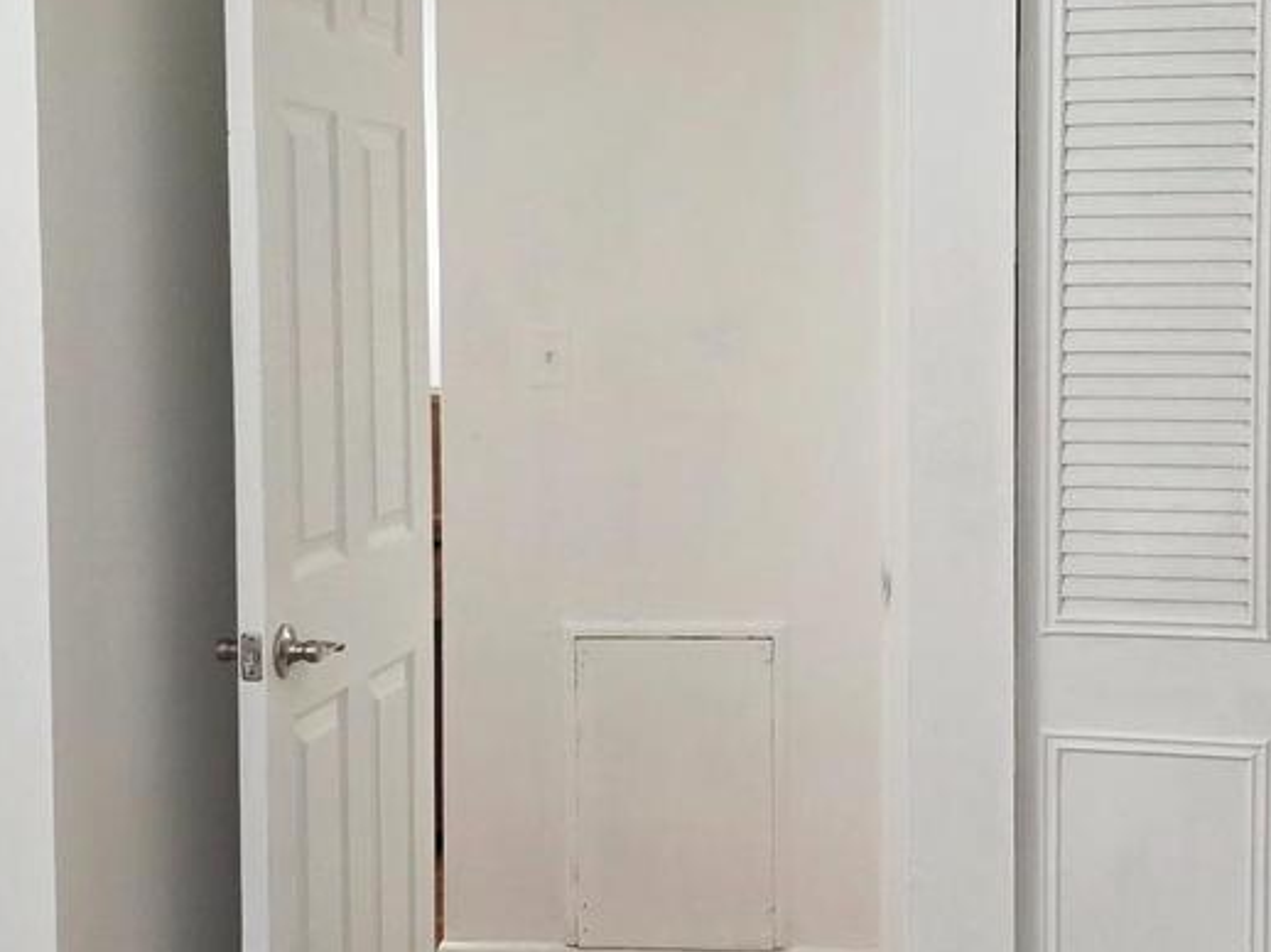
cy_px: 434
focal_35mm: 64
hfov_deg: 30.1
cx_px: 839
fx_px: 2349
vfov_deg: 22.9
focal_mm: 6.3
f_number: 1.7
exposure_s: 1/120
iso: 500
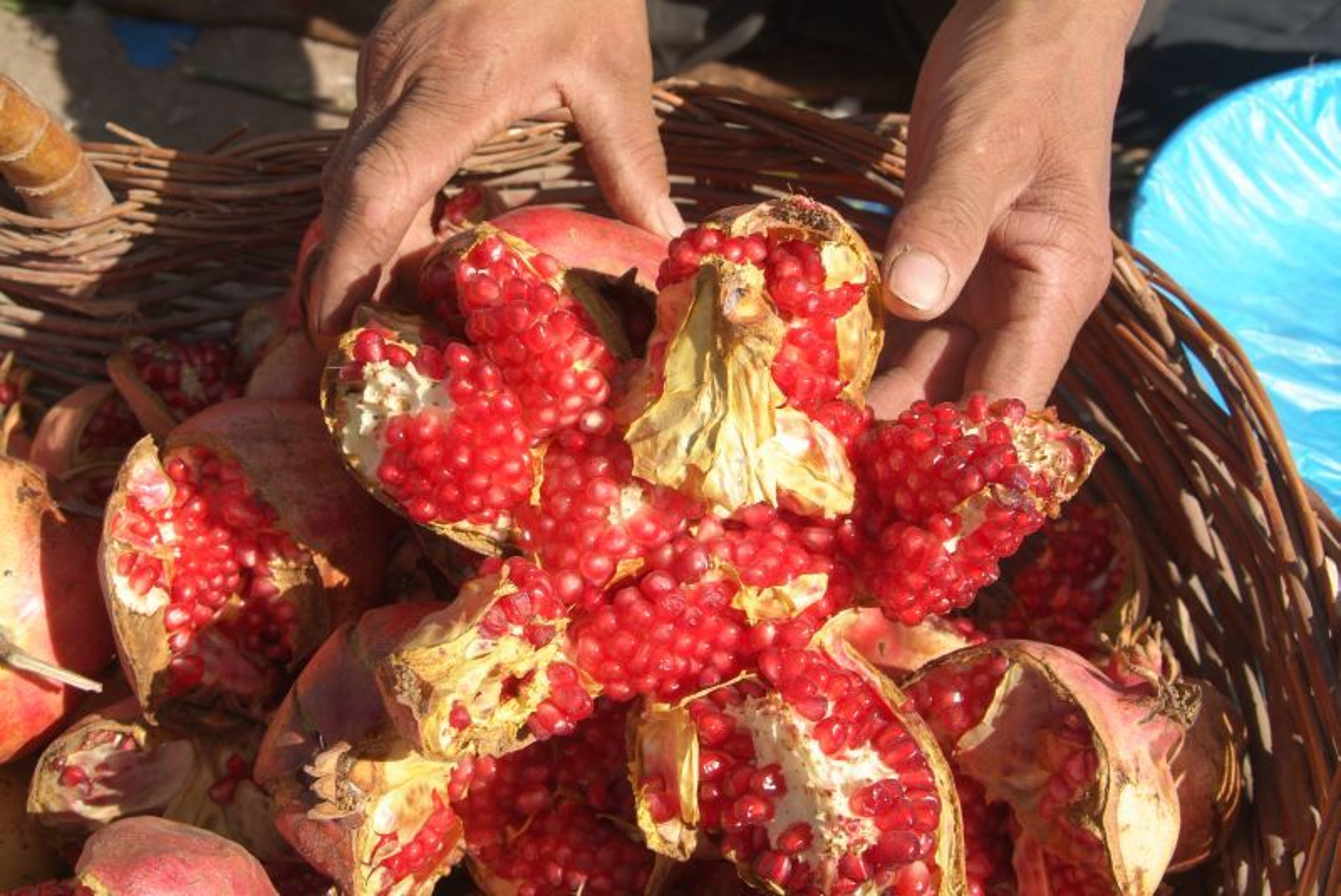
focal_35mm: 47
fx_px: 1752
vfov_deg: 28.7
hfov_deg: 41.9
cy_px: 448
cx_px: 670
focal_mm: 31
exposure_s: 1/250
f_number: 8
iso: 200
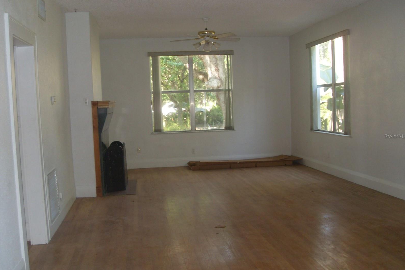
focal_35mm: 39
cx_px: 204
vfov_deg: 34.2
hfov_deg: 49.5
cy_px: 136
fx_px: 439
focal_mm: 6.3
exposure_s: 1/45
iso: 100
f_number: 2.8
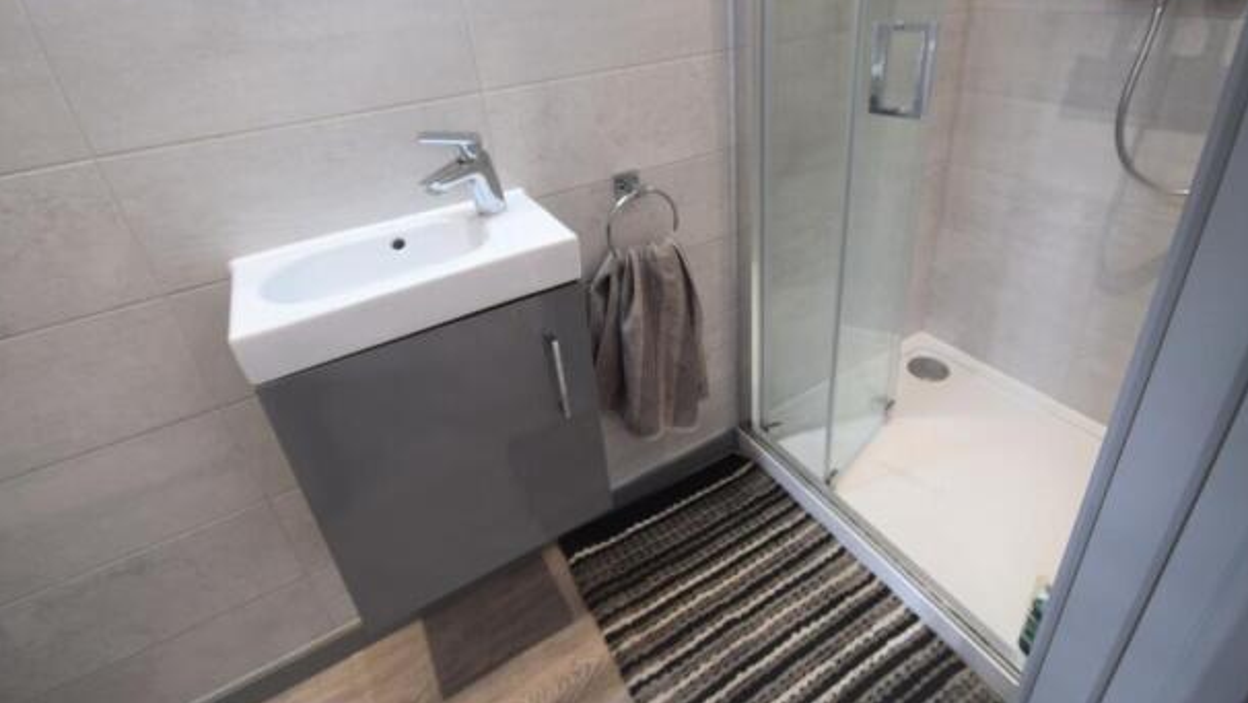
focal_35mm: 17
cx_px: 656
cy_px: 267
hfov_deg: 95.8
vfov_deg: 63.1
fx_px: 563
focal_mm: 10
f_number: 5.6
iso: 400
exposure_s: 1/25
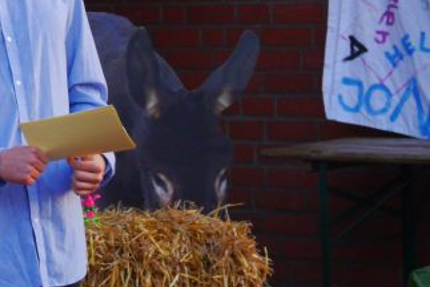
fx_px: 2845
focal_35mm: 238
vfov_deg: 5.8
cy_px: 134
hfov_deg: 8.6
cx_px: -37
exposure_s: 1/80
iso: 500
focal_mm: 37
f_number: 4.6
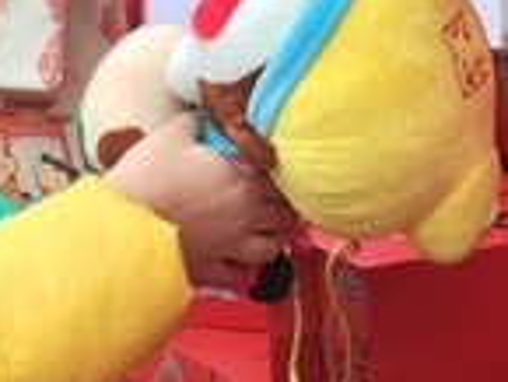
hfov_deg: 16.4
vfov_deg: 12.3
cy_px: 28
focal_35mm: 120
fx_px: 1762
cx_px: 308
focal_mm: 4.15
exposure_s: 1/50
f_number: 2.2
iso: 32
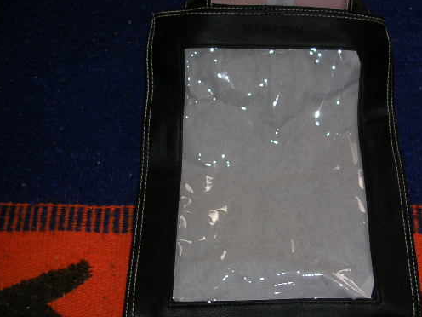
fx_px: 597
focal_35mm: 49
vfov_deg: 29.7
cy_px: 160
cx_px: 262
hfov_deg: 38.7
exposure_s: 1/60.1
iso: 50
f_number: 2.8
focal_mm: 5.8
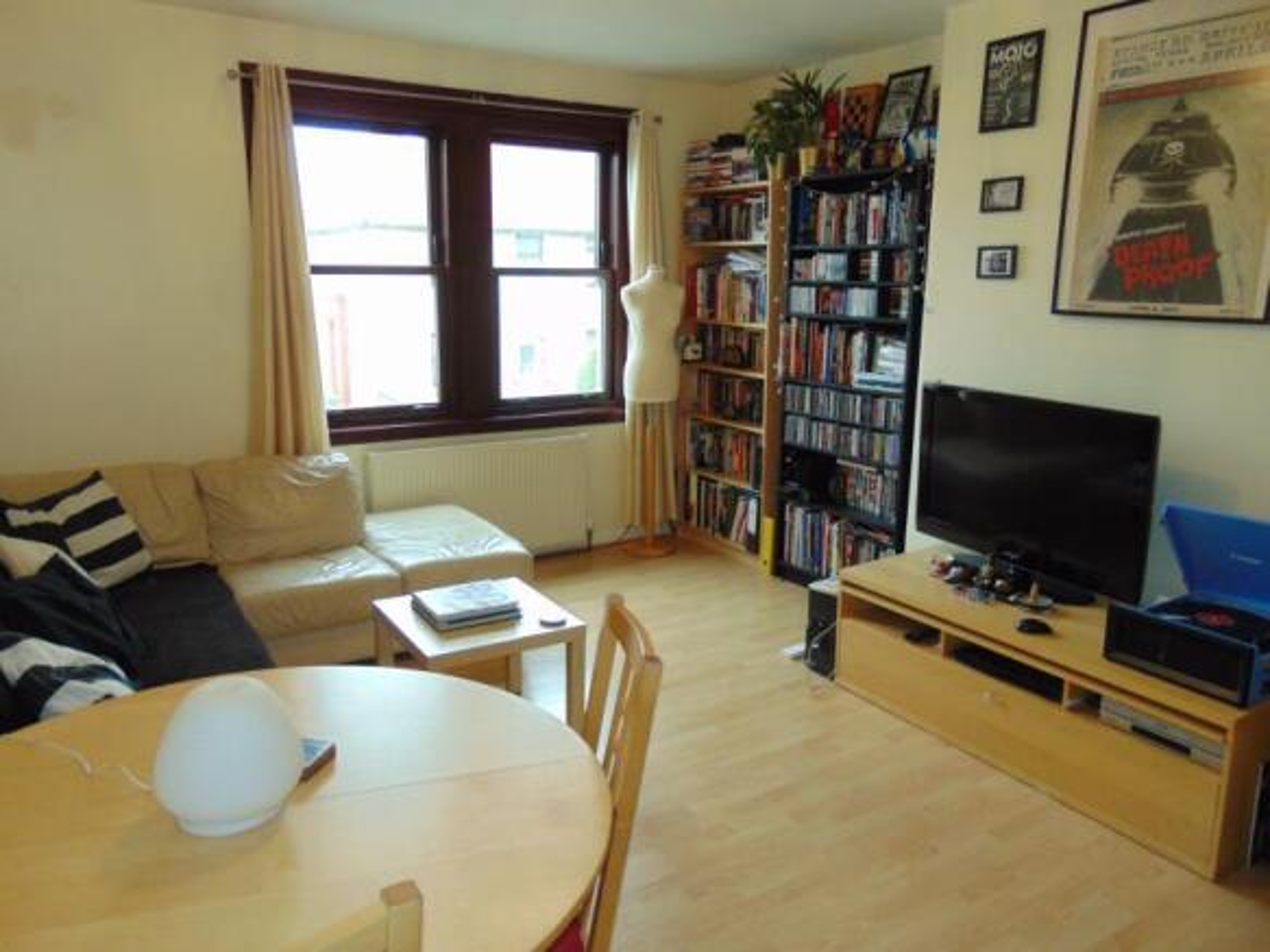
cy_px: 476
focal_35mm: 25
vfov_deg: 54.9
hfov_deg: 69.4
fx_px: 917
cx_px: 635
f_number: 3
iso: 200
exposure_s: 1/30
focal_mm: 4.5
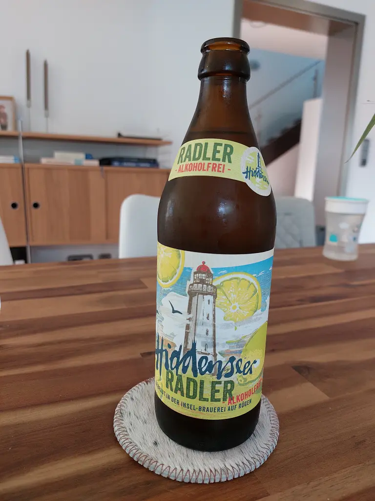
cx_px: 188
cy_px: 250
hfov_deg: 56.8
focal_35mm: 24
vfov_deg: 71.6
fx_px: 347
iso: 200
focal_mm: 5.23
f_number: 1.8
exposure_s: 1/50
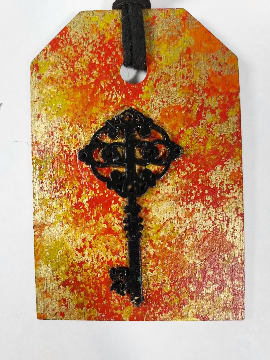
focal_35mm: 24
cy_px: 180
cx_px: 135
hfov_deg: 56.8
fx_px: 250
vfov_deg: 71.6
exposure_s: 1/60
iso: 64
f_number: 1.8
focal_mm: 4.6
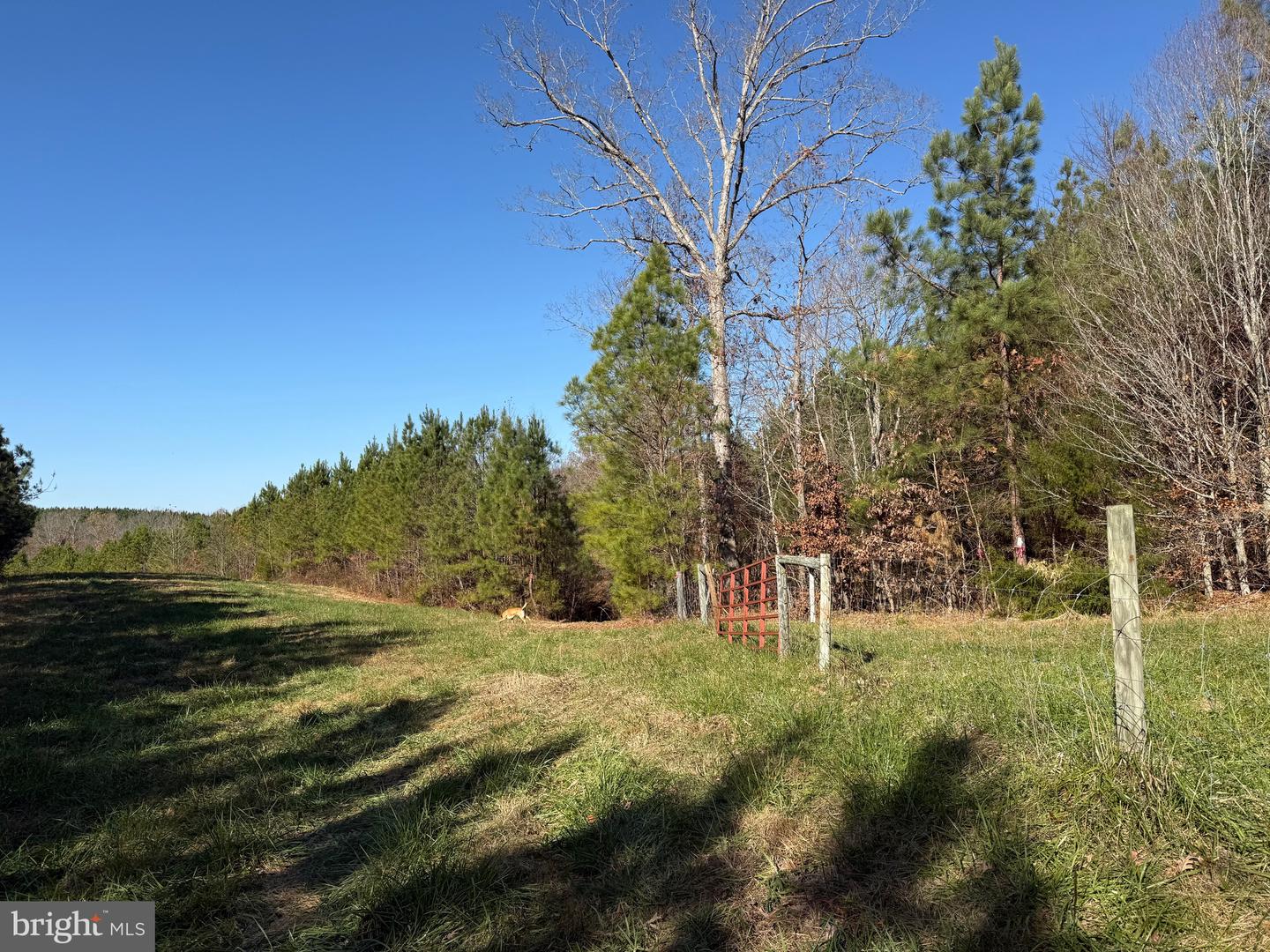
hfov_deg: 71.6
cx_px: 635
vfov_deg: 56.8
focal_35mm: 24
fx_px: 881
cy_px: 476
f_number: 1.78
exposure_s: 1/3759
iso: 80
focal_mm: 6.76
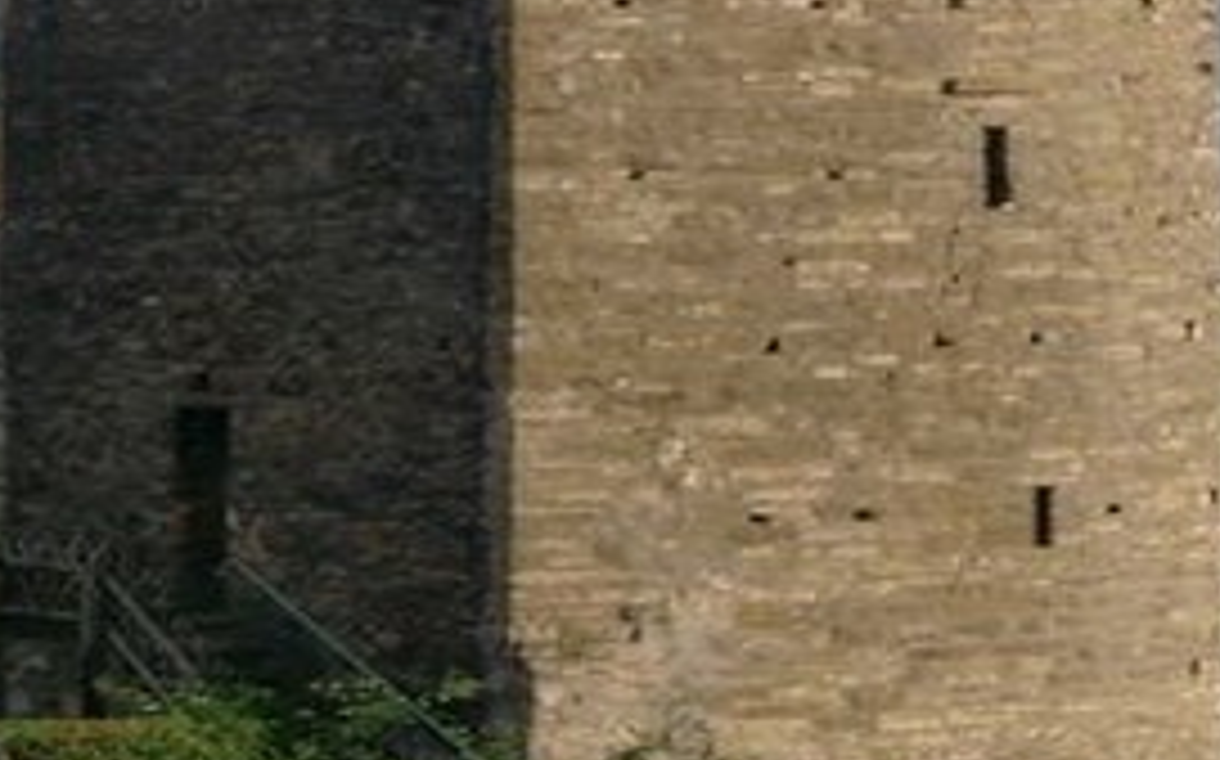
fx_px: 7177
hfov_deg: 9.7
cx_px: 527
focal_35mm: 216
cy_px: -63
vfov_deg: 6.0
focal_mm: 14.22
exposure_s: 1/185
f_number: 4
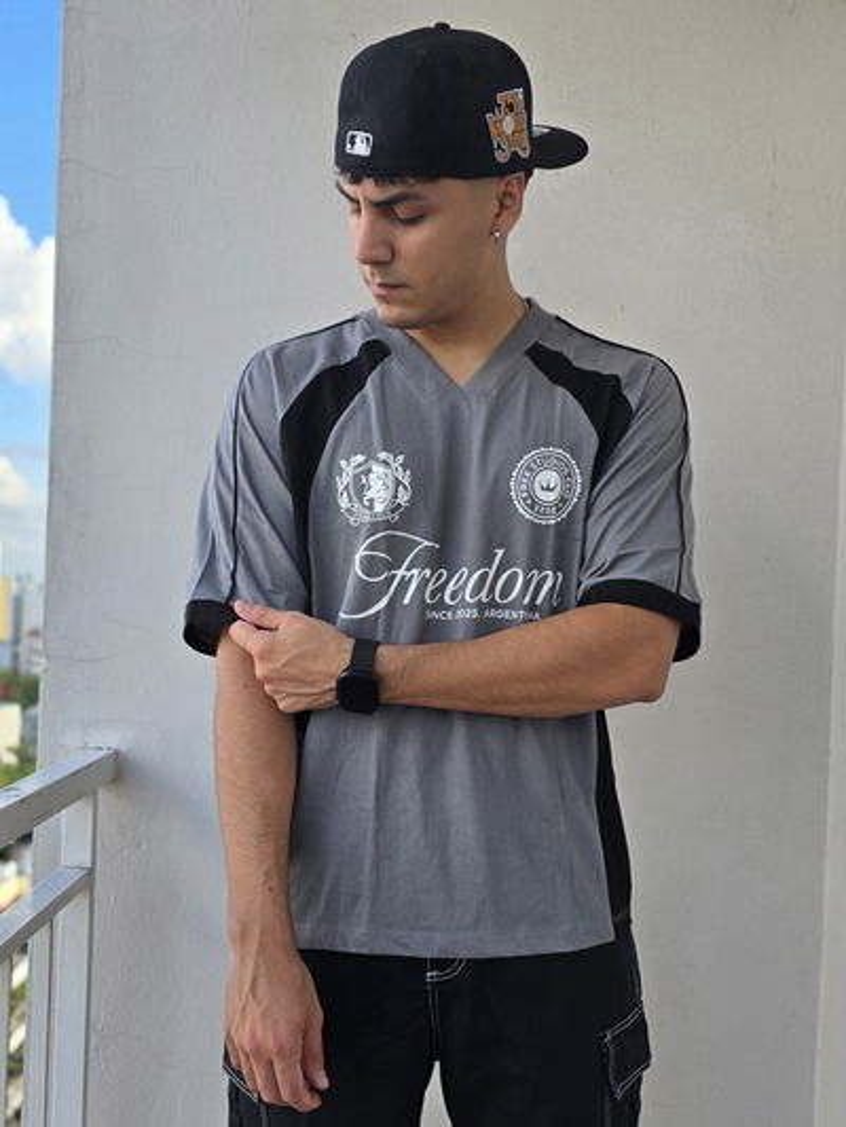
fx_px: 749
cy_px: 564
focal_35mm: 23
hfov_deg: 58.9
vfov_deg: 73.9
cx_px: 423
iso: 12
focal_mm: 6.3
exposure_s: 1/278
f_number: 1.7
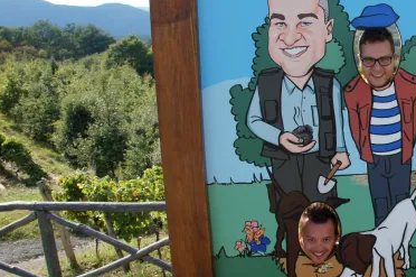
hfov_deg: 37.3
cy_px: 138
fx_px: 565
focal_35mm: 49
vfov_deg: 27.4
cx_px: 387
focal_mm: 16
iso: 100
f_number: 9
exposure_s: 1/60
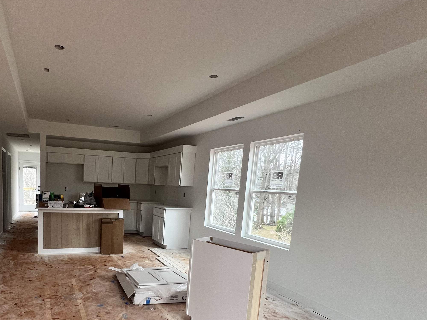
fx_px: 247
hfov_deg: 77.7
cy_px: 216
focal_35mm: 20
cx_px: 126
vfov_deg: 64.1
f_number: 1.8
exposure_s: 1/99
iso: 100
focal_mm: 1.57
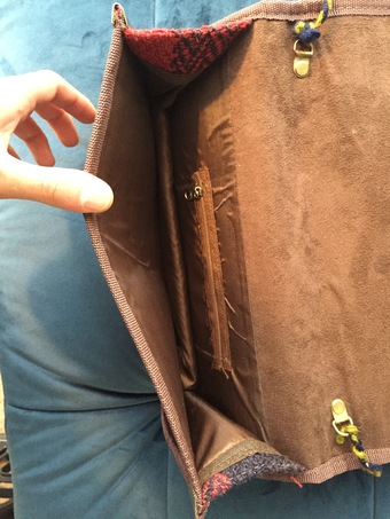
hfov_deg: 48.2
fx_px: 435
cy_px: 260
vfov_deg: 61.6
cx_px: 195
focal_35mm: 29
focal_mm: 4.15
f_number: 2.2
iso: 400
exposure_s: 1/15
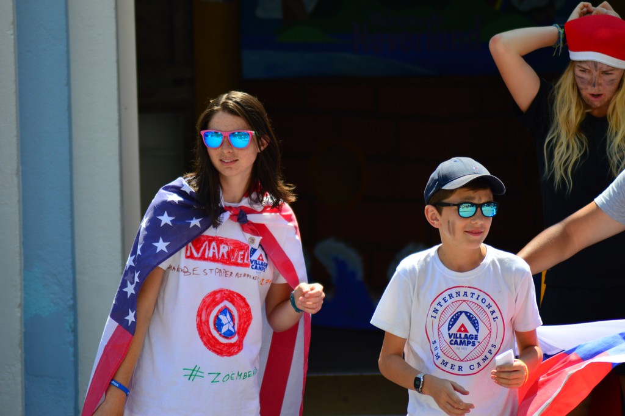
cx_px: 312
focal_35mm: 292
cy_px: 208
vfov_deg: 4.7
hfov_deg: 7.0
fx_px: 5074
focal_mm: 195
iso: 200
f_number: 4.8
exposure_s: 1/800
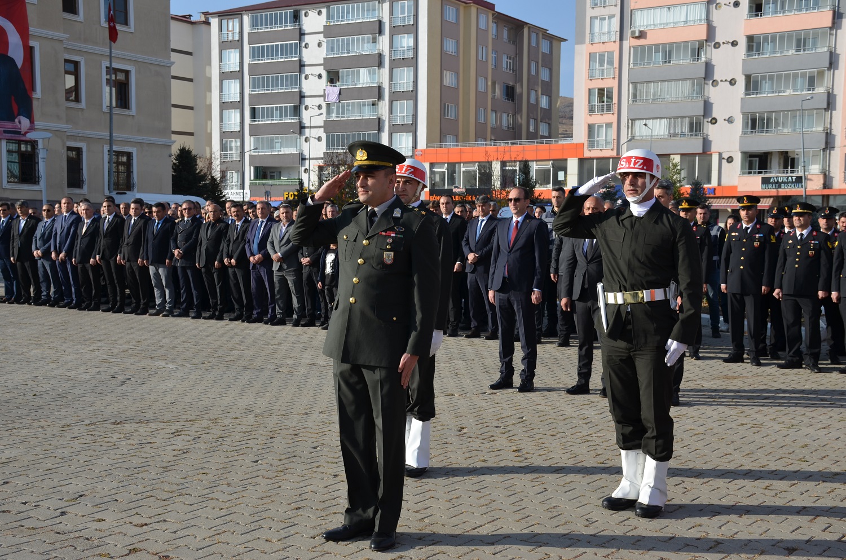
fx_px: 1196
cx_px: 423
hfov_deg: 39.0
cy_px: 280
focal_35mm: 51
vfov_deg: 26.4
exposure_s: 1/250
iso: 100
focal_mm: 34
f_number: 8
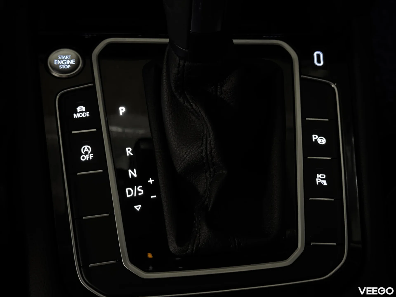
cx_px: 198
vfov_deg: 30.3
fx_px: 549
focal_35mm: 48
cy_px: 148
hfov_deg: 39.7
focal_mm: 6.76
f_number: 1.78
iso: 1250
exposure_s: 1/15
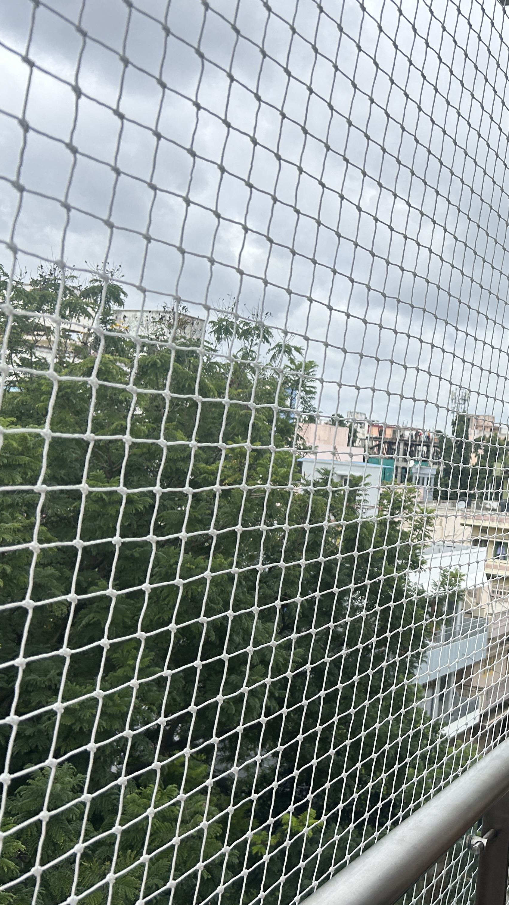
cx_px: 485
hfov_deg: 29.5
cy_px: 453
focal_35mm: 38
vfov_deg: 52.8
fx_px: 912
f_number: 1.5
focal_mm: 5.7
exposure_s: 1/3257
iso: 50
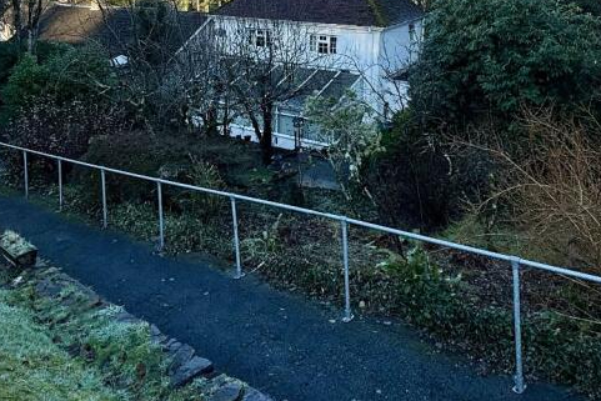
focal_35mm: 31
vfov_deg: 39.4
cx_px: 289
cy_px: 44
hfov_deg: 60.3
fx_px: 518
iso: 50
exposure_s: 1/498
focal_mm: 2.22
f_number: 2.2
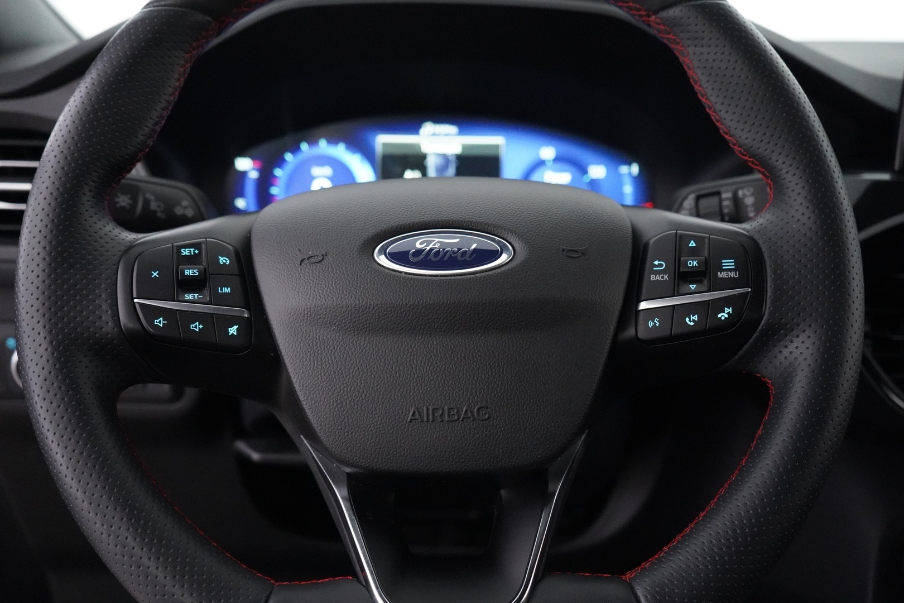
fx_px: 1029
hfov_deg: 47.4
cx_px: 452
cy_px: 302
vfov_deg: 32.6
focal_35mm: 41
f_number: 4.5
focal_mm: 41
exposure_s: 1/80
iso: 12800
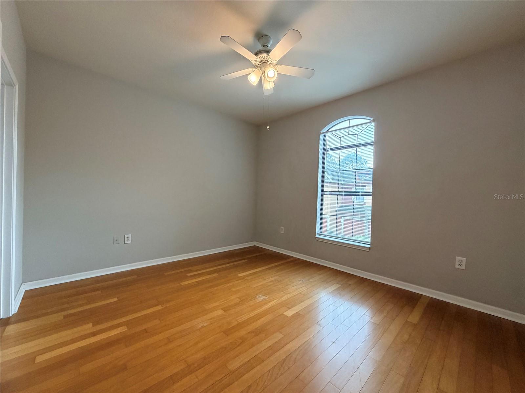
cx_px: 262
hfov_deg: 102.1
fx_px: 212
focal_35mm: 14
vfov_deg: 85.7
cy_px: 196
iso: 320
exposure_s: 1/111
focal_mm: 2.22
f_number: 2.2
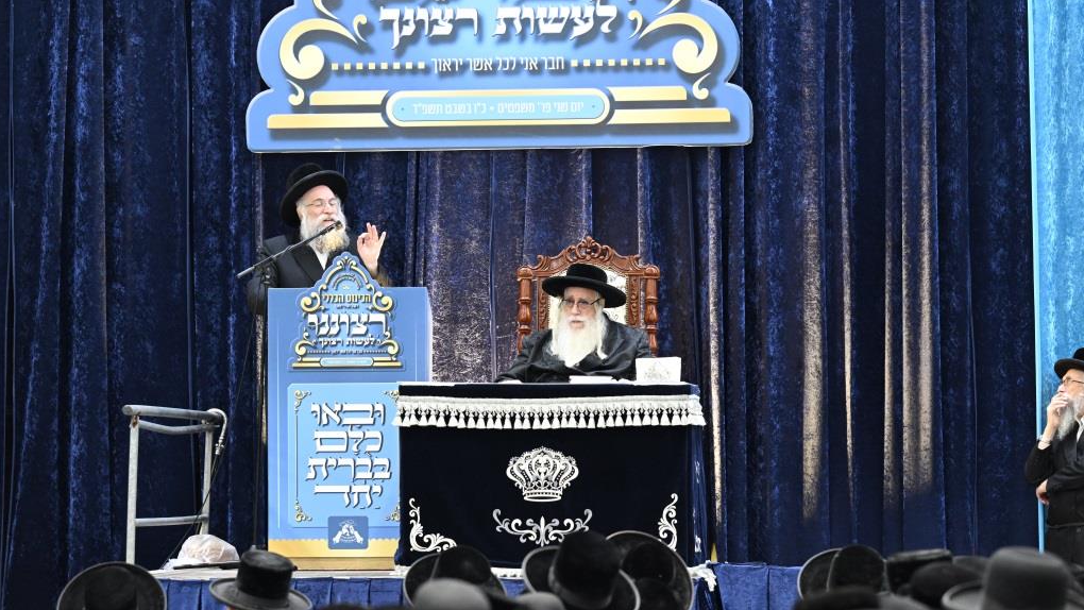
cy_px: 328
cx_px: 541
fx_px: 4082
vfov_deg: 8.5
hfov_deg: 15.1
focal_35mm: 142
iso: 5000
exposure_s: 1/160
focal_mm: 135
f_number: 4
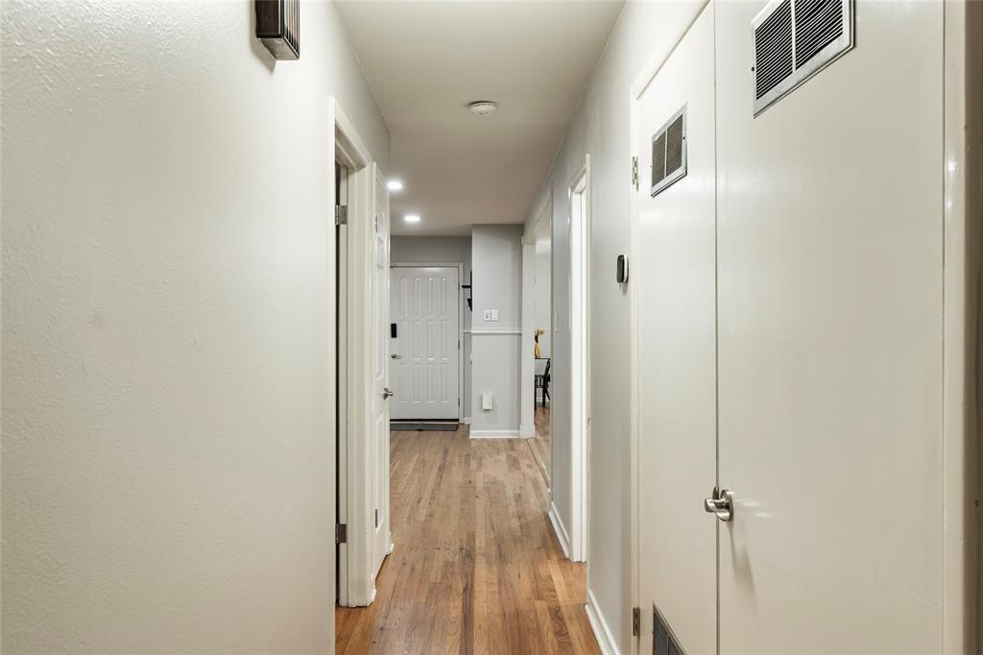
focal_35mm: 27
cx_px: 492
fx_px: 737
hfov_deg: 67.4
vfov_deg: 47.9
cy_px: 328
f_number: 8
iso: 100
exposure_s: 1/6
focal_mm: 18
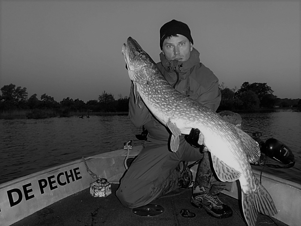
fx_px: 243
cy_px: 113
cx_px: 150
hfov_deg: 63.4
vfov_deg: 49.7
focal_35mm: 28
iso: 160
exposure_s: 1/30
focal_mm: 5
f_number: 3.5
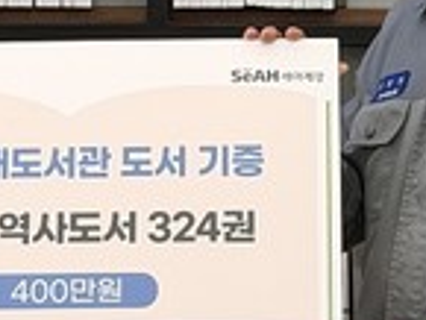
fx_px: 3178
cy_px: 87
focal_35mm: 258
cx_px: 129
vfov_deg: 5.8
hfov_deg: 7.7
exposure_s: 1/60
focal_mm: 6.76
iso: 100
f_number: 1.78
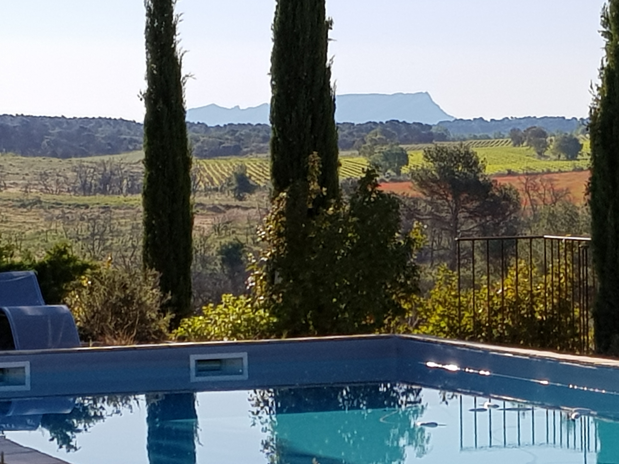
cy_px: 232
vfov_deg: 53.1
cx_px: 310
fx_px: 465
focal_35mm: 26
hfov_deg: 67.3
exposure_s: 1/2648
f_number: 1.7
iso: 40
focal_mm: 4.2
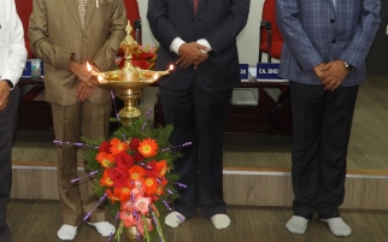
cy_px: 54
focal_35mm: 59
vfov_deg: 21.7
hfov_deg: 34.2
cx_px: 129
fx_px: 624
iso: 200
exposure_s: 1/30
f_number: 3.8
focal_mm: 7.2
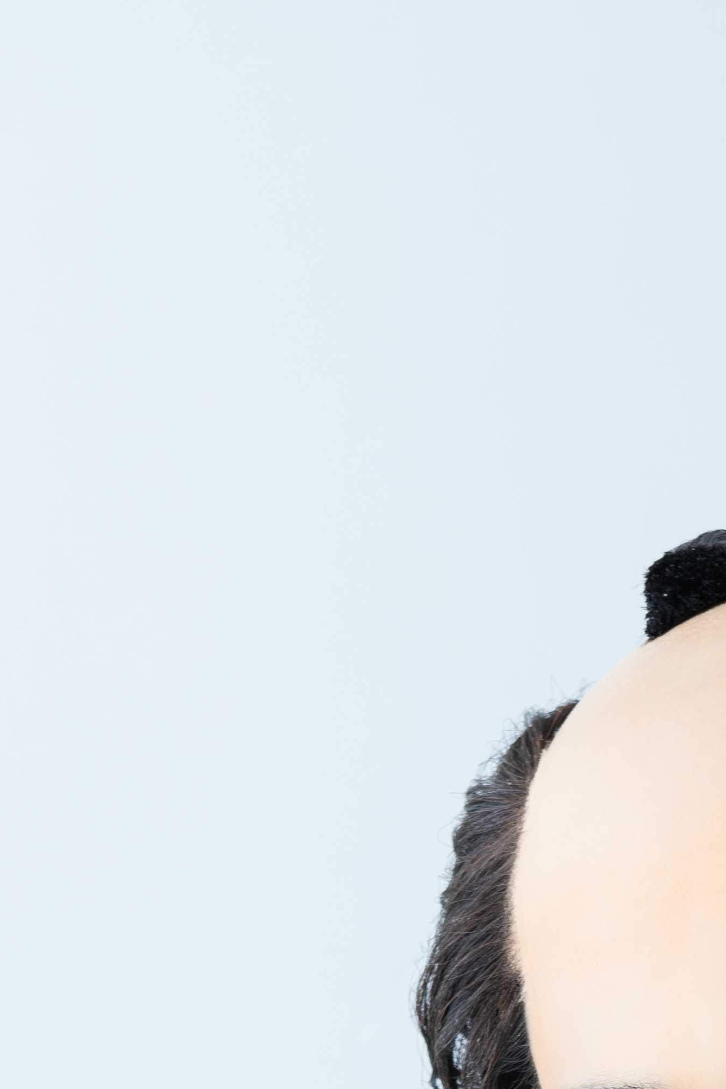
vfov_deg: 7.8
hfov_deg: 5.4
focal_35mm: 254
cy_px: 2079
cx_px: 829
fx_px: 7684
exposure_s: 1/200
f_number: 5.6
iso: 200
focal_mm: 62
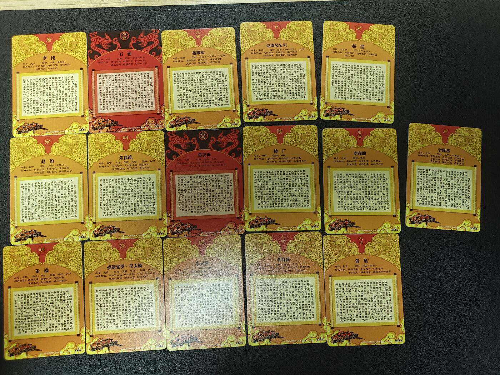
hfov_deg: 71.6
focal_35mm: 24
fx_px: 347
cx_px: 250
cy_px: 188
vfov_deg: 56.8
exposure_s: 1/57
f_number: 1.8
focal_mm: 5.59
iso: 200
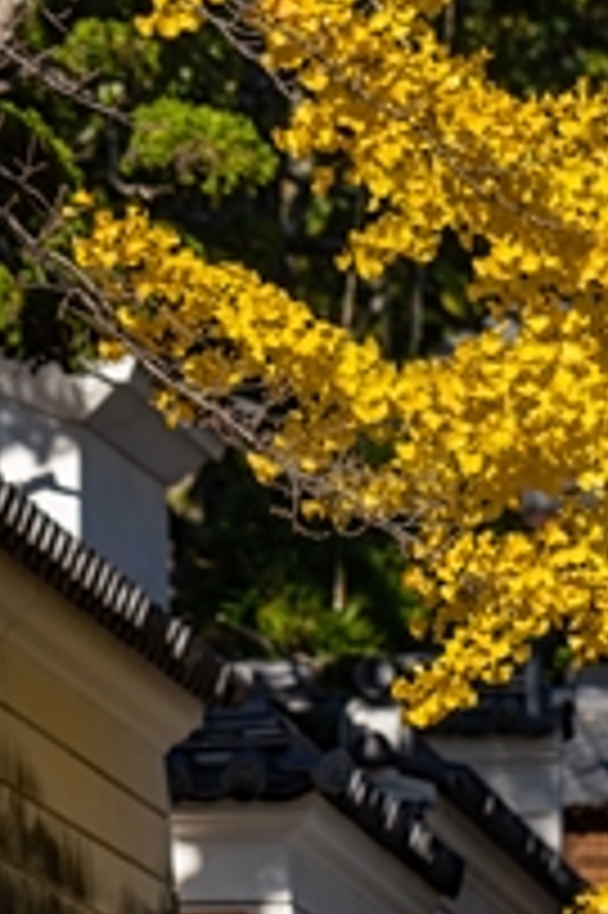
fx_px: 12002
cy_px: 581
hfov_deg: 2.9
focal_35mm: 473
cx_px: 552
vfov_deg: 4.4
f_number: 8
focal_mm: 240
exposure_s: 1/350
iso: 125
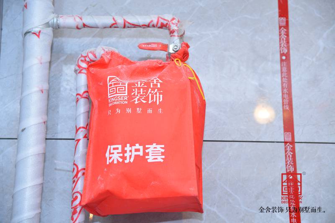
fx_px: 652
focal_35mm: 70
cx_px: 168
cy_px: 112
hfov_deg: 28.8
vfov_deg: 19.5
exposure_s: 1/125
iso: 320
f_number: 4.5
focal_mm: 70
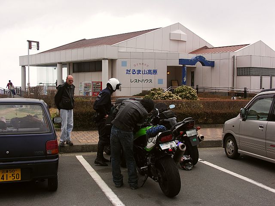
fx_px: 373
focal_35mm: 47
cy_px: 103
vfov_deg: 30.9
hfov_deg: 40.4
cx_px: 138
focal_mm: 12.2
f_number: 4.5
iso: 50
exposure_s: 1/100
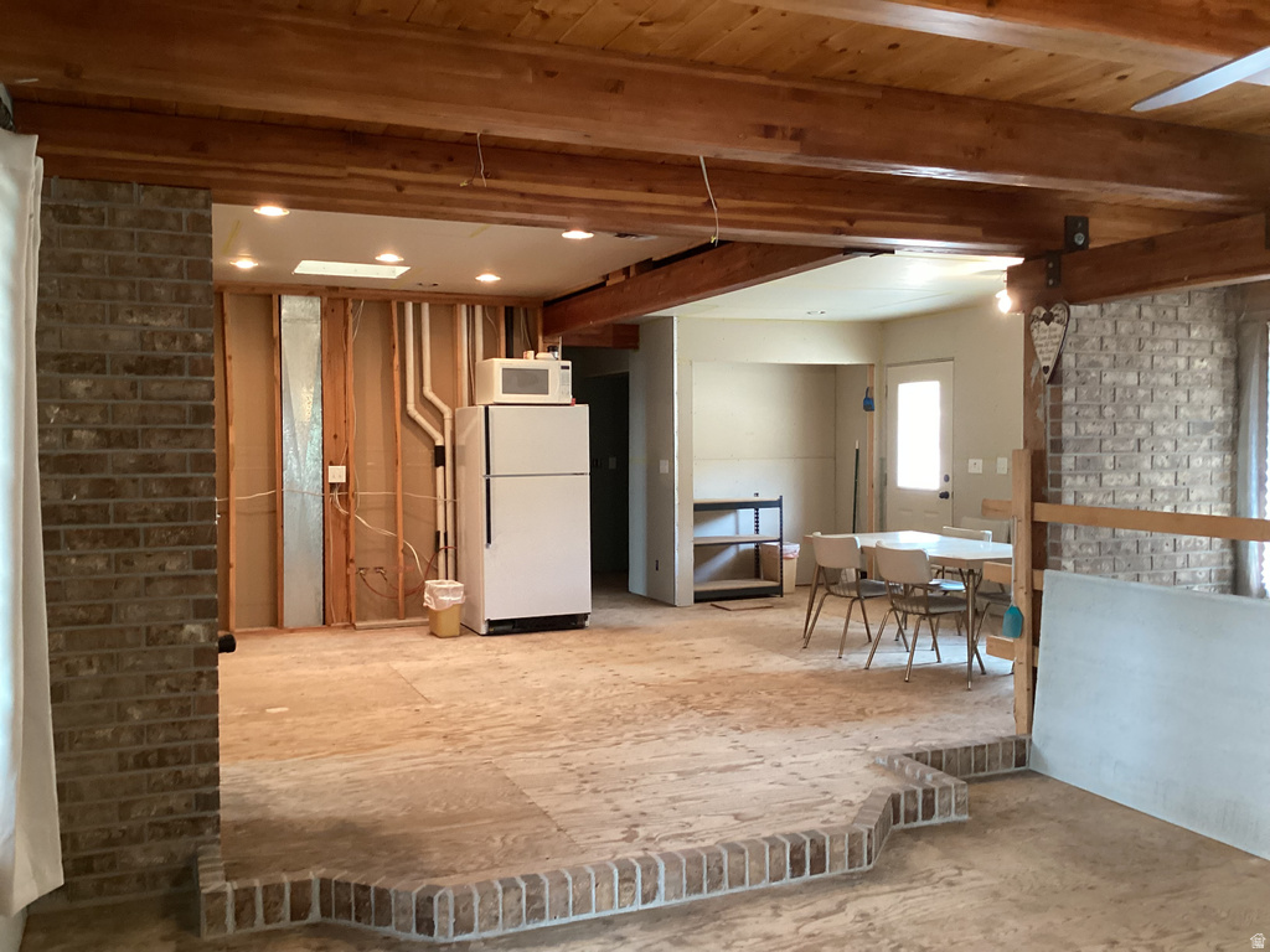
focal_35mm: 31
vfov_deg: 45.4
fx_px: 1137
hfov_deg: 58.4
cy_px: 476
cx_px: 635
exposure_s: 1/60
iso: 320
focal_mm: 3.3
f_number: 2.4
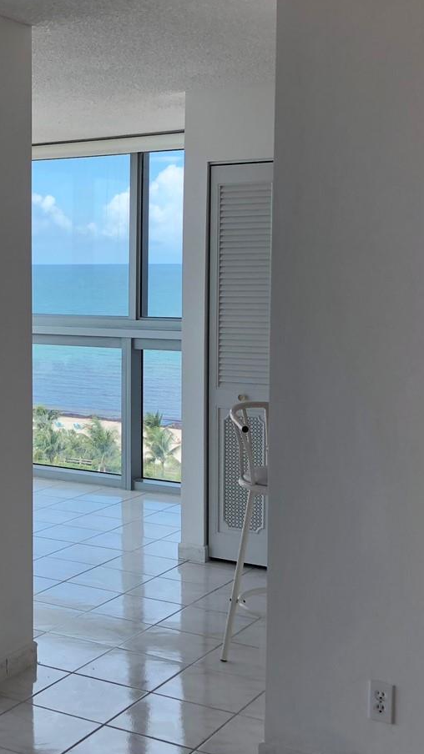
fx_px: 1080
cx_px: 12
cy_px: 349
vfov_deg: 38.5
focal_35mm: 54
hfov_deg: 21.5
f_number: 1.8
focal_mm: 4
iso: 20
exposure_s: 1/244
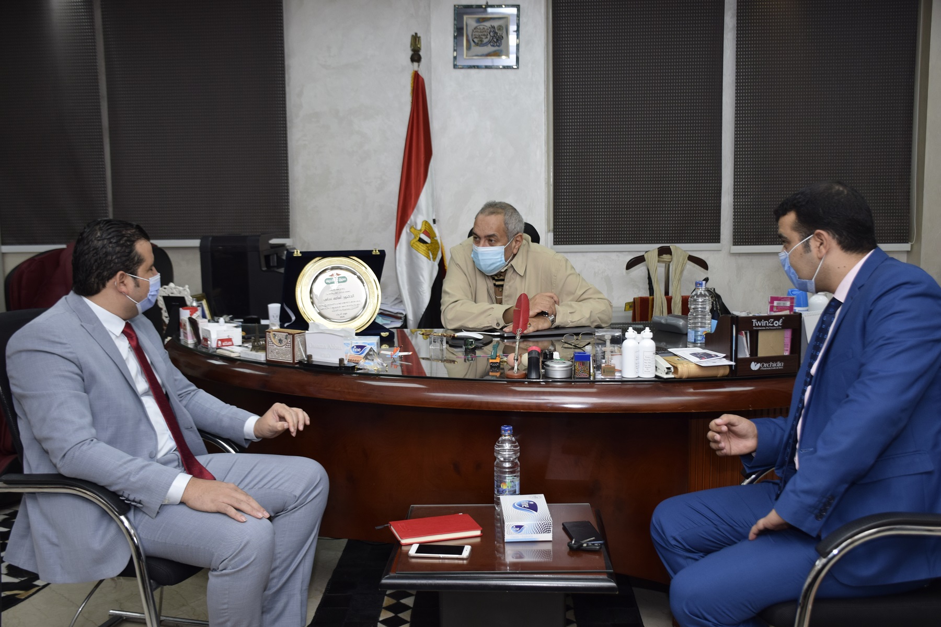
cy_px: 314
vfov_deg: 36.9
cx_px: 470
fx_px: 941
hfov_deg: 53.1
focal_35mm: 36
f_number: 3.8
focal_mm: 24
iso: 320
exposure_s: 1/160
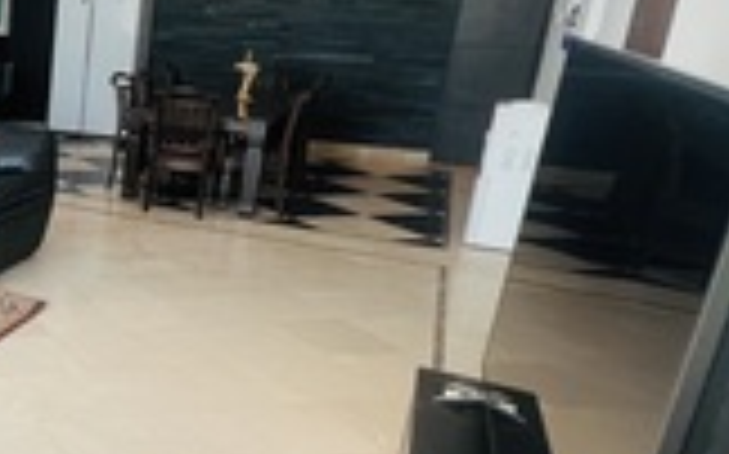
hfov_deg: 36.4
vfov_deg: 32.7
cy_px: 214
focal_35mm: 39
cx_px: -182
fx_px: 774
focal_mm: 1.57
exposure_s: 1/100
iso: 160
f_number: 1.8
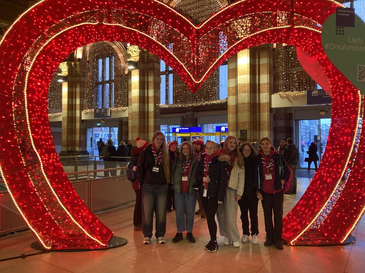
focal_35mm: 28
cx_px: 182
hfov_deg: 63.4
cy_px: 136
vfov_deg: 49.7
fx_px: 295
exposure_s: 1/50
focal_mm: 3.99
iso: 320
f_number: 1.8
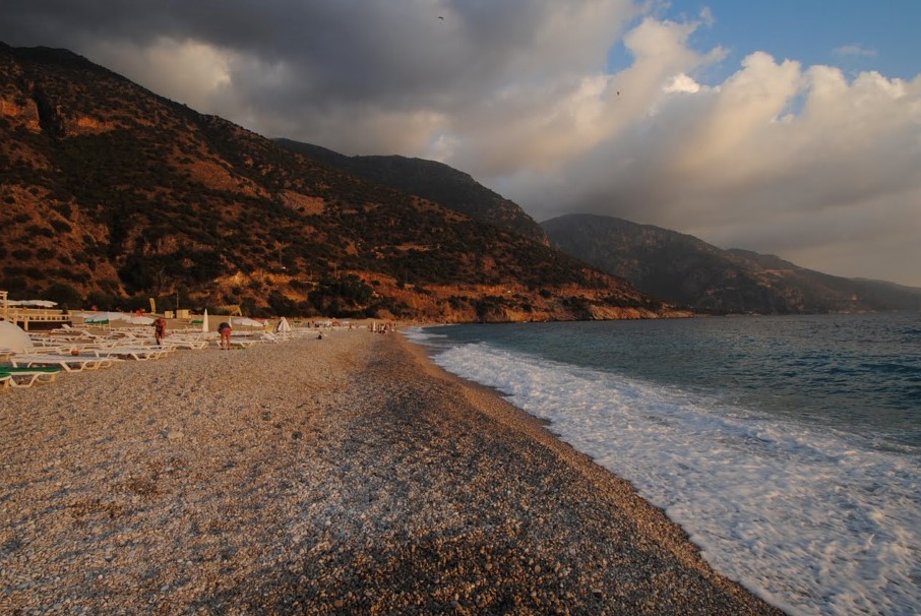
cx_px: 444
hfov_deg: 86.8
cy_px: 331
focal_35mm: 19
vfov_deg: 64.6
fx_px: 487
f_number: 5.6
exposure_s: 1/200
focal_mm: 10
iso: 100
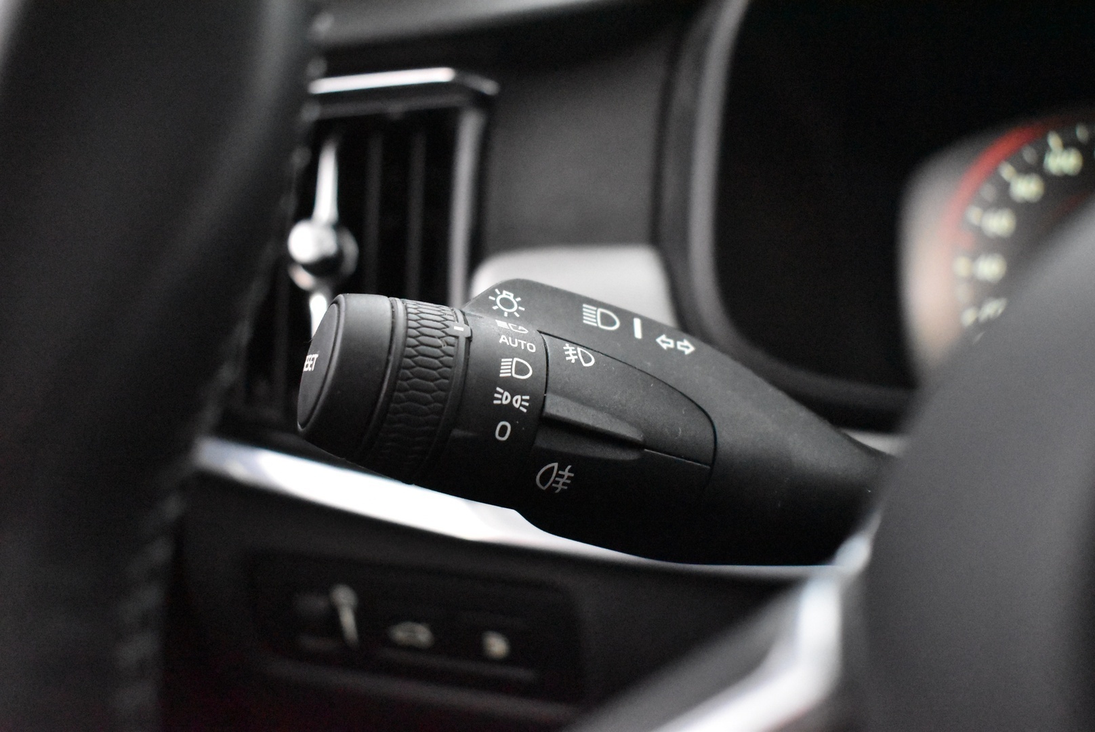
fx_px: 1324
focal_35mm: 44
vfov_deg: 30.9
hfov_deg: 44.9
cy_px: 366
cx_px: 548
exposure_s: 1/50
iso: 11400
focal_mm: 29
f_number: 4.2
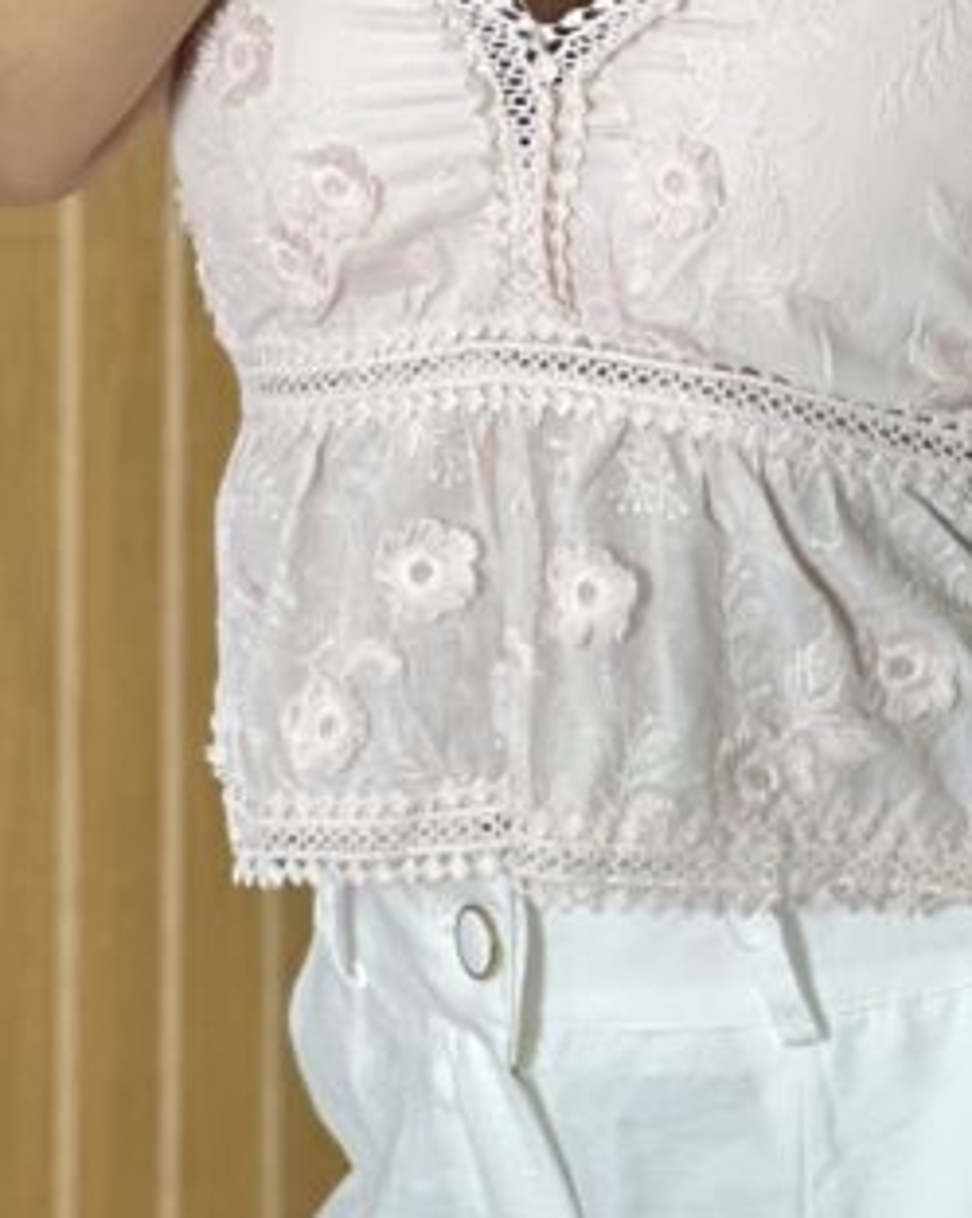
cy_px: -64
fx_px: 8103
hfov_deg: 6.9
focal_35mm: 225
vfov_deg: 8.5
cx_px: 800
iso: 200
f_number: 2.8
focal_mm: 9
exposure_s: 1/120
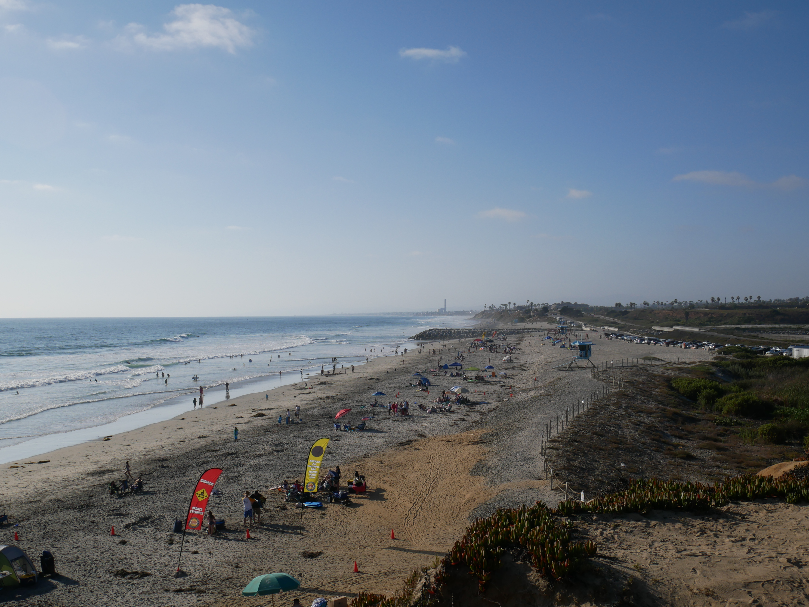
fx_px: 888
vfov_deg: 37.7
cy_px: 304
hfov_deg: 49.0
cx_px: 404
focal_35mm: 38
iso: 200
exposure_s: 1/400
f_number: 9
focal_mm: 19
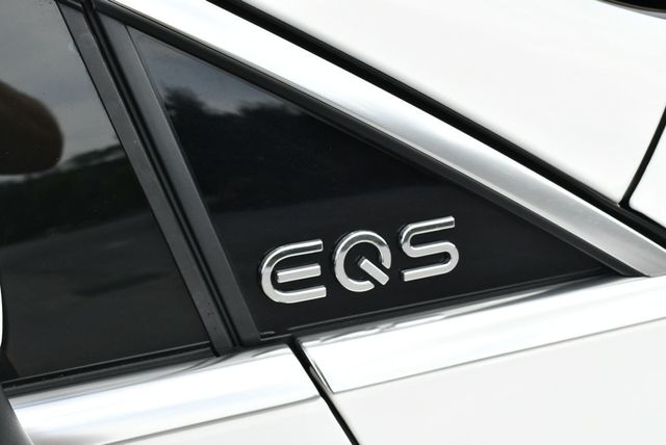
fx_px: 1111
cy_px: 222
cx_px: 333
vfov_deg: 22.7
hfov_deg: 33.4
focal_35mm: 60
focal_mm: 30
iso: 160
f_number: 8
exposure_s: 1/250
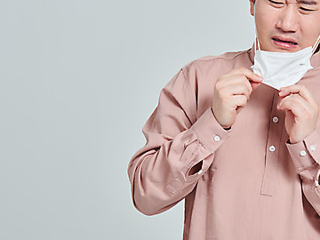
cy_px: 94
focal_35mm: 232
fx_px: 2145
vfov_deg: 6.4
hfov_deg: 8.5
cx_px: 243
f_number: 14
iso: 100
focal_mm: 145
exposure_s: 1/125
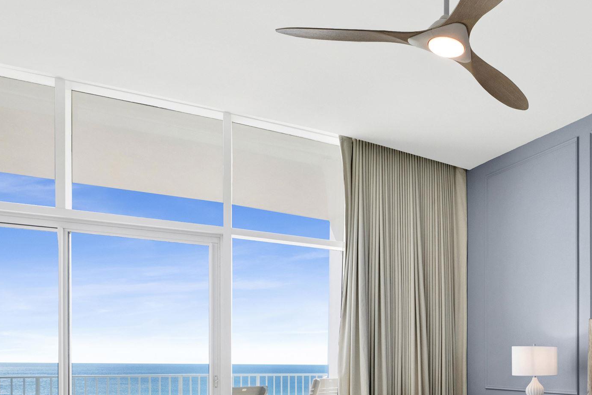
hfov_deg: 49.5
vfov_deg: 37.8
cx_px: 571
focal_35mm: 32
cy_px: 367
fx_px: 528
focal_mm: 14.5
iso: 400
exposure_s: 1/160
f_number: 11
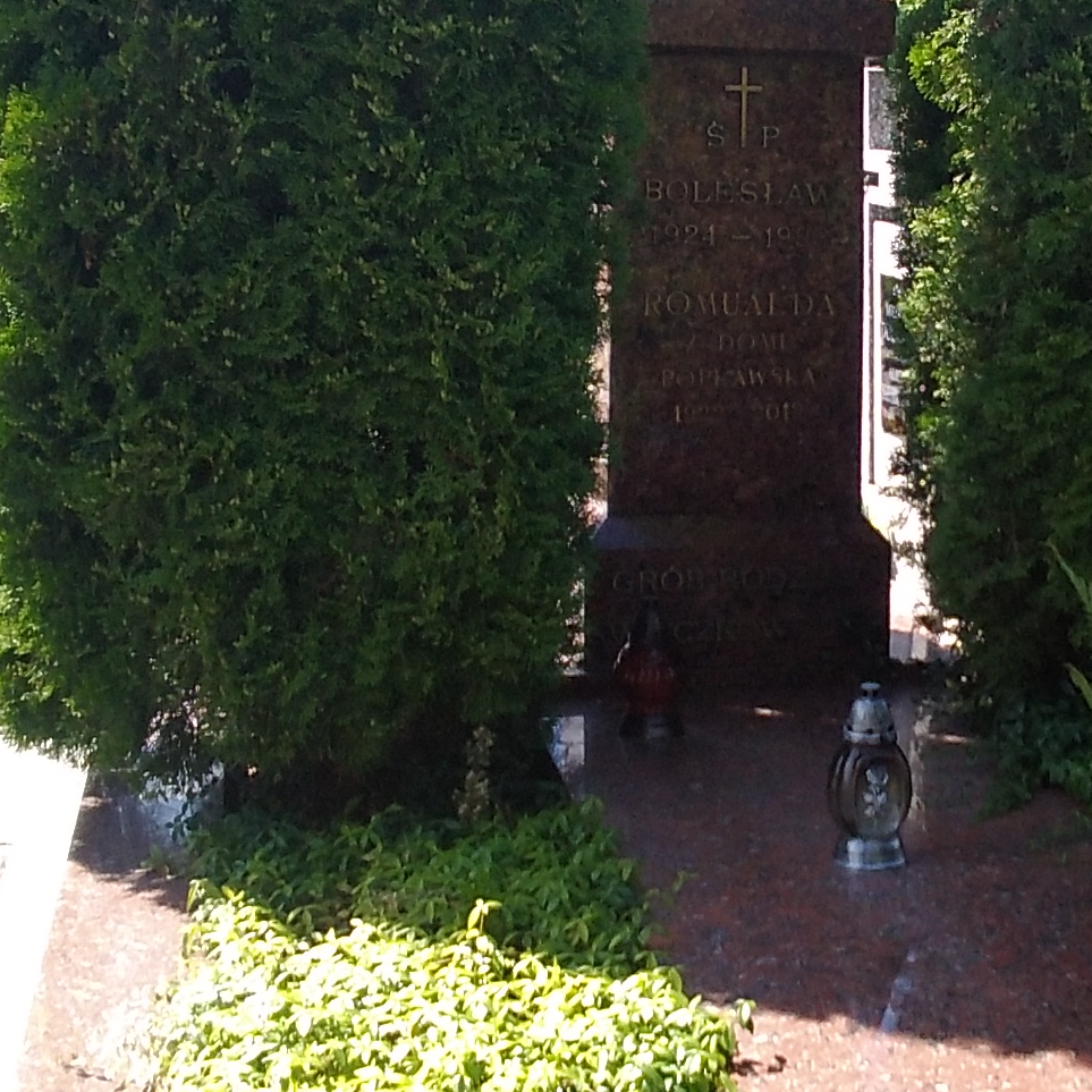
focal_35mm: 69
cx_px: 843
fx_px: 2463
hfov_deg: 24.7
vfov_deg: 25.0
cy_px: 494
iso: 100
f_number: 2.4
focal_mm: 2.39
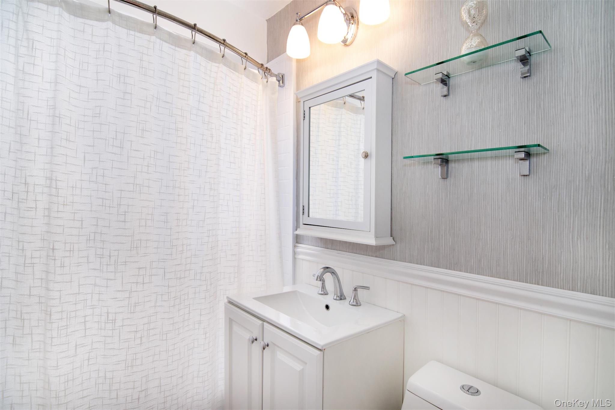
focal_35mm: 16
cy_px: 205
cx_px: 308
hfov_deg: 95.0
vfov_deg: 72.0
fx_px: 282
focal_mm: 11
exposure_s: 1/100
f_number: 8
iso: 640
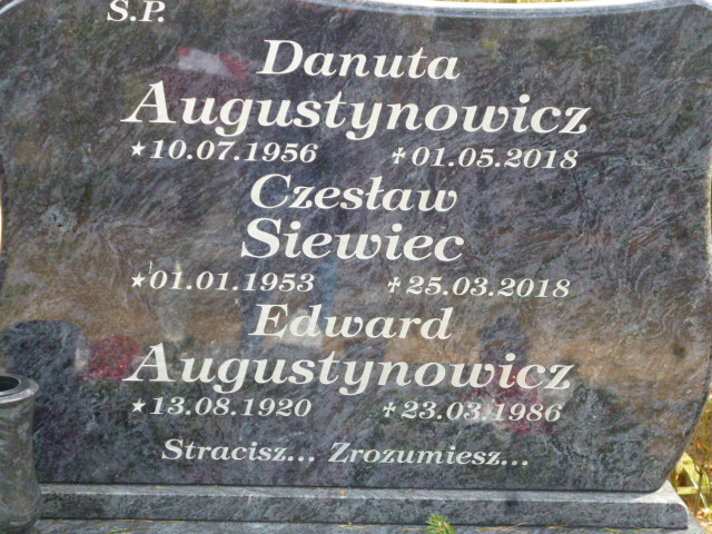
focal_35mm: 63
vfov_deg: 23.3
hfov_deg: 30.7
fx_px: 1296
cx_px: 356
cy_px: 267
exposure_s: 1/80
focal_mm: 11.2
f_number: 4.7
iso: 400
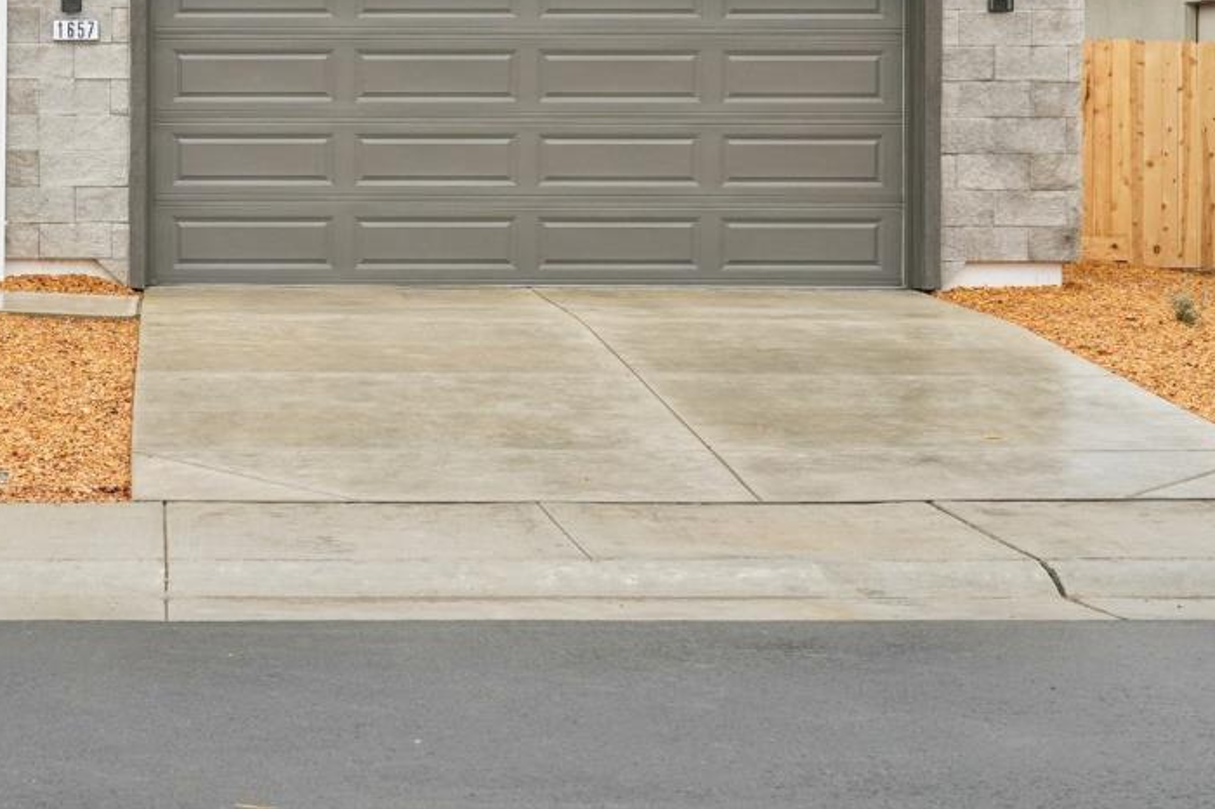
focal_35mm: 75
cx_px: 115
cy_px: 124
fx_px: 2530
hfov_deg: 26.1
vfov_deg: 18.0
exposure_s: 1/400
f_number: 8
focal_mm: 35
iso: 400
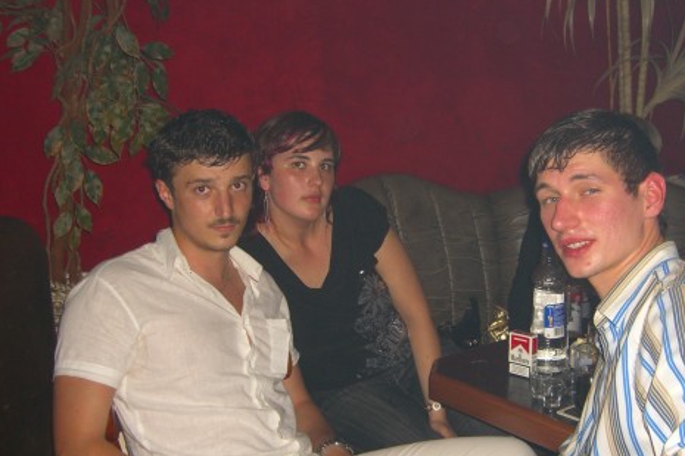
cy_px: 299
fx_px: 970
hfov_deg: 38.7
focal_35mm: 51
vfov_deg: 26.4
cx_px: 417
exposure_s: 1/60
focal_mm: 7.9
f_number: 2.8
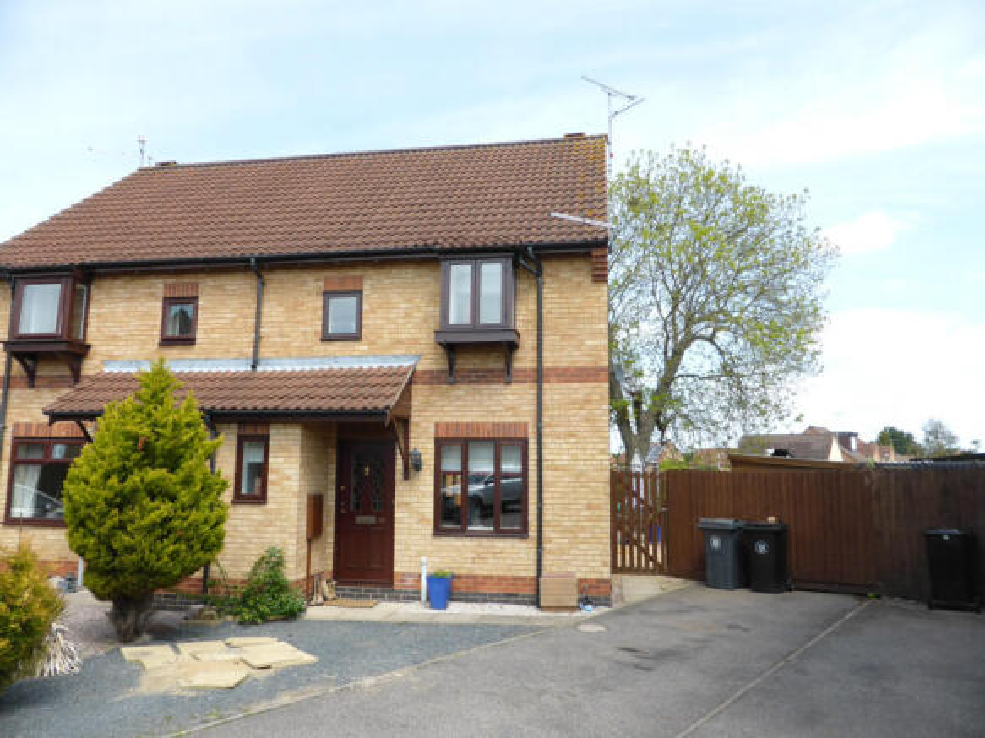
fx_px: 683
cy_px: 369
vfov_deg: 56.8
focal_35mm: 24
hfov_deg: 71.6
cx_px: 492
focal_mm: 4.3
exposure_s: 1/400
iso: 100
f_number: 3.3
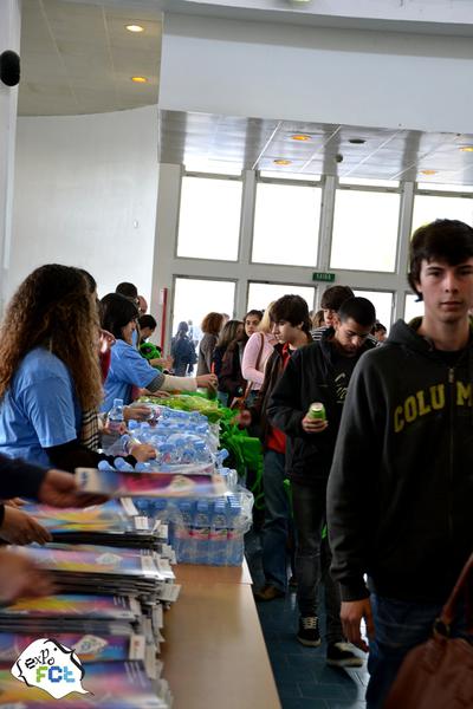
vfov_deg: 35.1
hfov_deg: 23.8
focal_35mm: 57
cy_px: 354
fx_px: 1123
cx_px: 236
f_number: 4.5
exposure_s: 1/50
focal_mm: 38
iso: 400
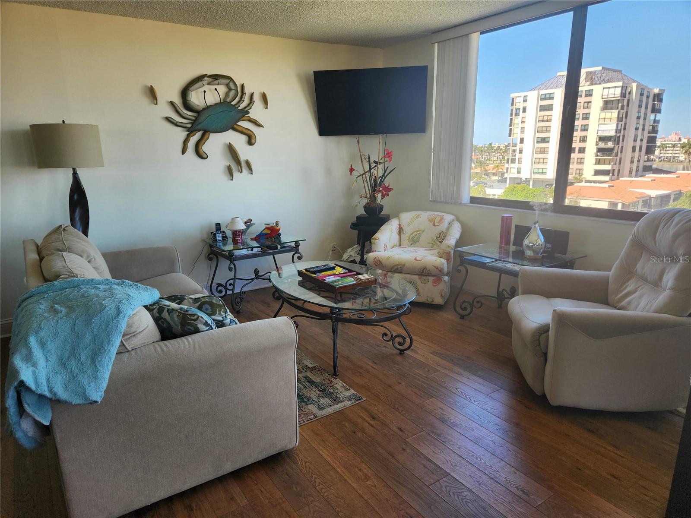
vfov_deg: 58.9
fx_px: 459
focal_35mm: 23
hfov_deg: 73.9
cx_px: 346
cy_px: 259
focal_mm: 5.4
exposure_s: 1/180
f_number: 1.8
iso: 64
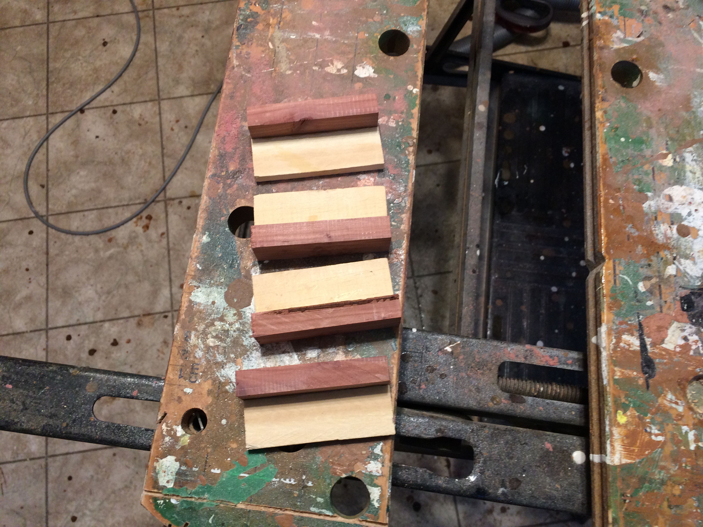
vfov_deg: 48.2
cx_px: 352
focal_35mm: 29
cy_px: 264
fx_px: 589
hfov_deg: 61.7
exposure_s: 1/30
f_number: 2.2
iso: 125
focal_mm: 4.15
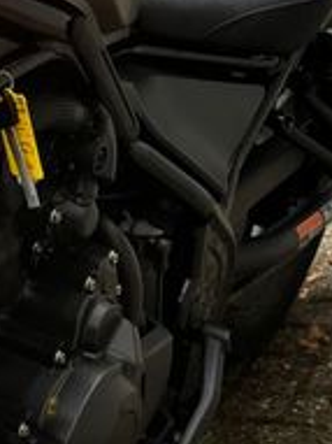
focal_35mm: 87
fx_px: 1114
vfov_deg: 22.4
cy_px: 153
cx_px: 19
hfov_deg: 16.7
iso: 125
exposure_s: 1/121
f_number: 1.6
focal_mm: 5.1
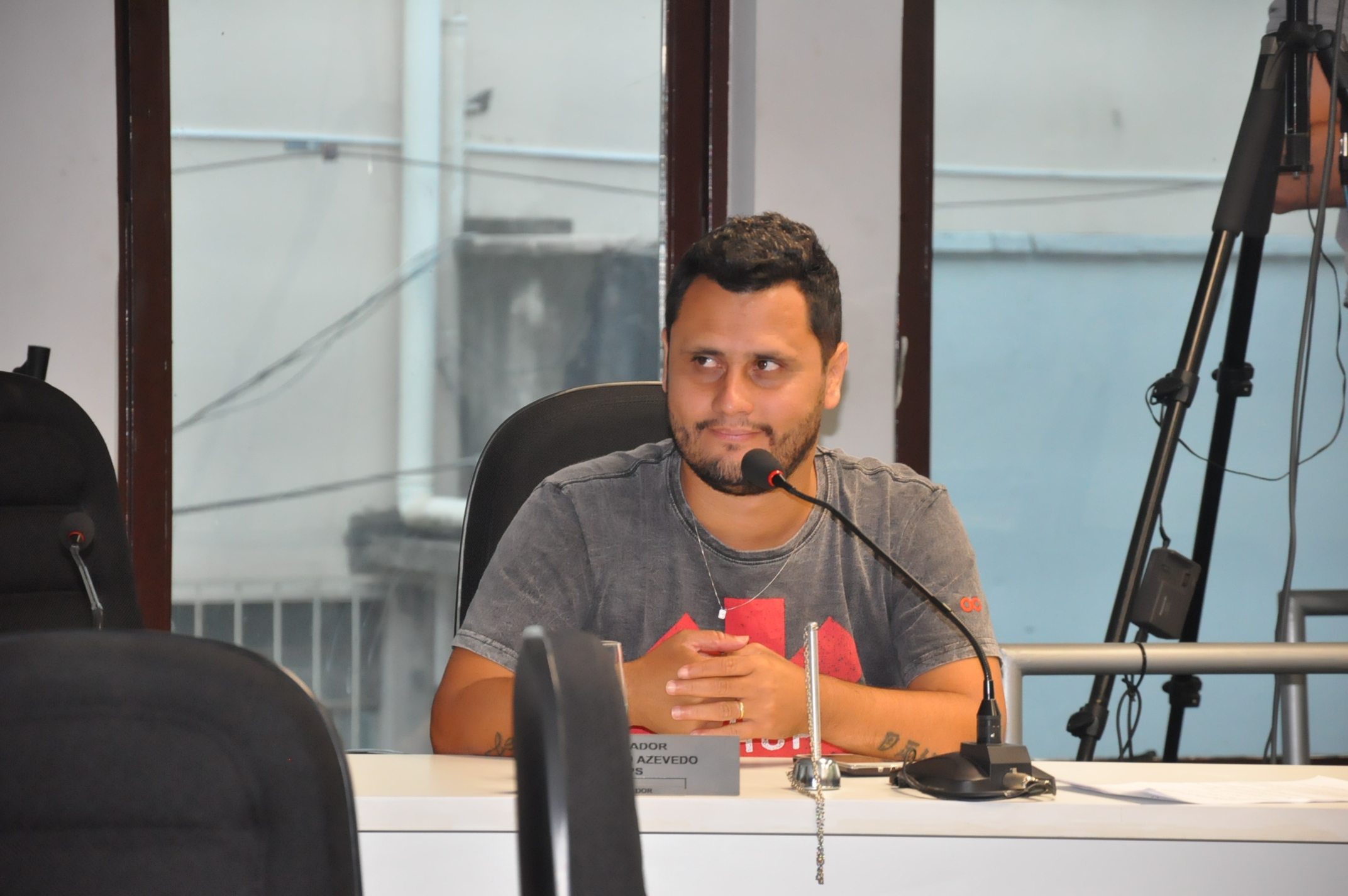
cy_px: 448
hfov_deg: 13.1
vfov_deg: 8.7
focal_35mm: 158
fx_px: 5890
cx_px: 674
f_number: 5.6
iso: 2000
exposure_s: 1/80
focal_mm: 105
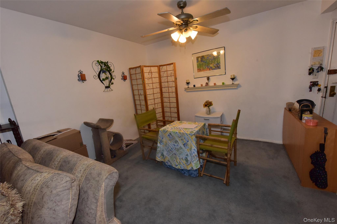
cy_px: 112
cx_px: 168
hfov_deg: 104.3
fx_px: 131
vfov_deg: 81.2
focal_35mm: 14
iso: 3200
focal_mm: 14
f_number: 10
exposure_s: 1/60
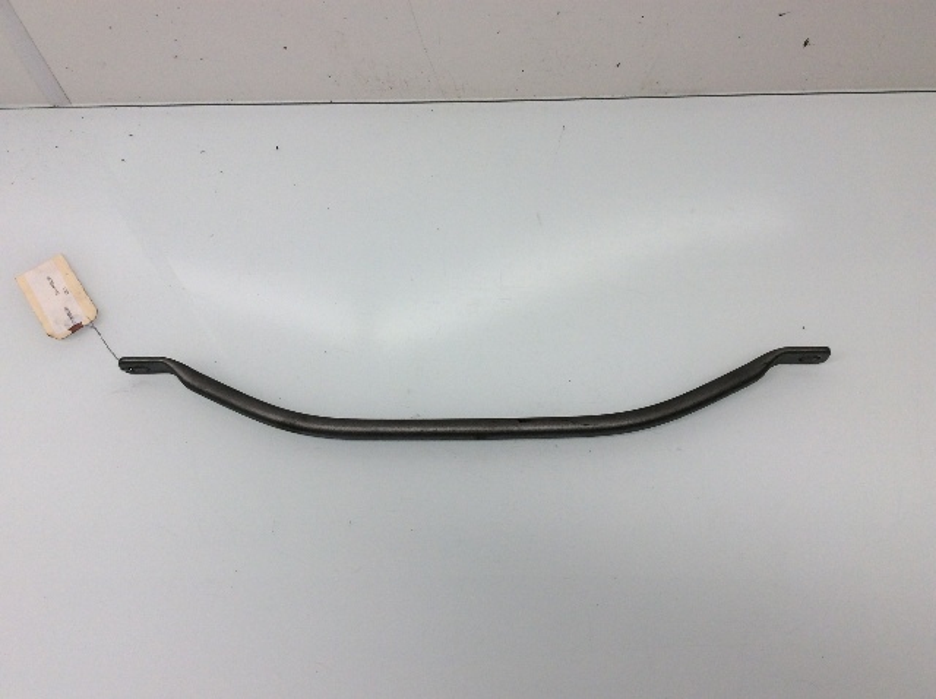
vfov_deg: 44.1
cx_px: 468
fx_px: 864
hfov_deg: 56.9
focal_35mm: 32
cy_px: 350
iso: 50
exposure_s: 1/120
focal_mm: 3.3
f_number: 2.4
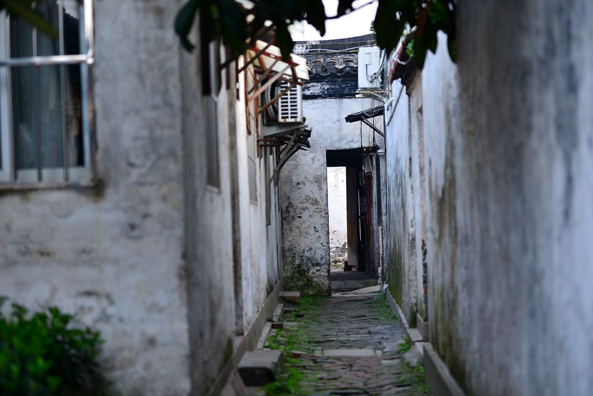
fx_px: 1318
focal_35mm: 80
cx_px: 296
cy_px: 198
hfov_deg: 25.3
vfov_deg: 17.1
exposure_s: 1/60
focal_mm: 80
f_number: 2.8
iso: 100
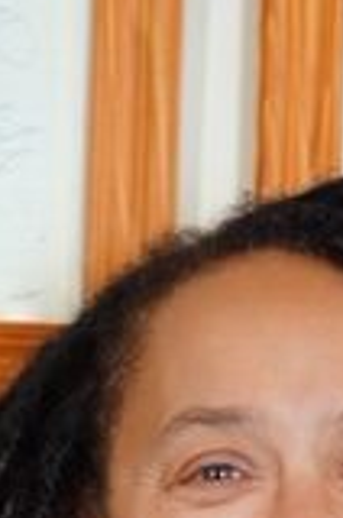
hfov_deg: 4.5
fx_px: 4320
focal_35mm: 301
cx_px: 220
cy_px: 877
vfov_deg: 6.7
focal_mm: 50
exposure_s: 1/13
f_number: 1.8
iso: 100
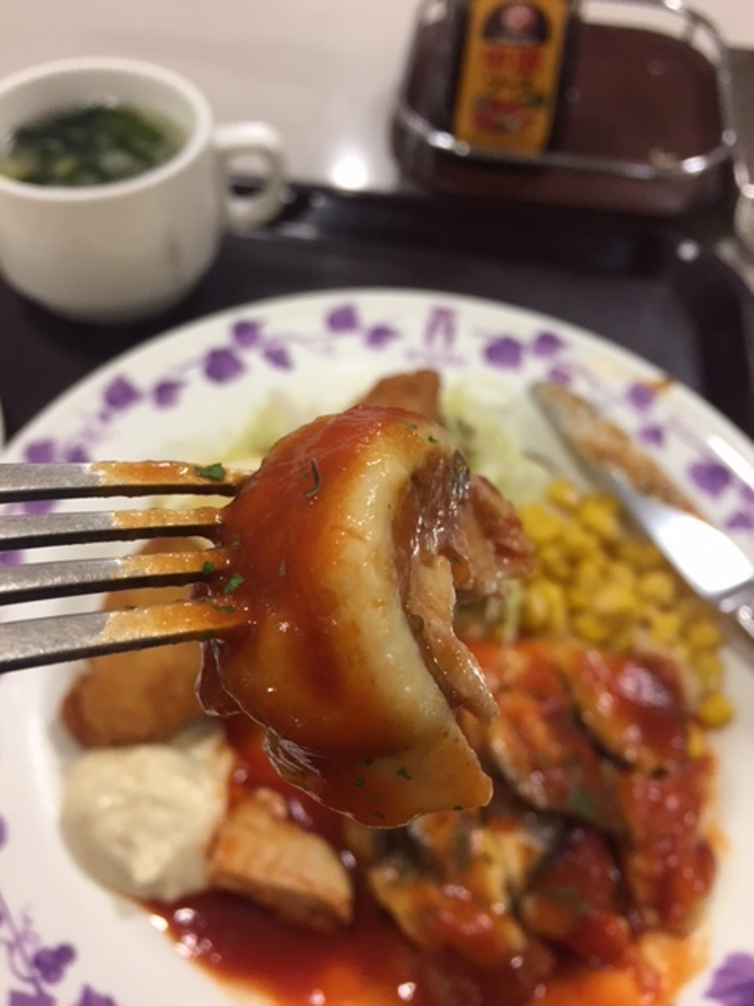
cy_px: 503
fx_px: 842
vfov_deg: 61.7
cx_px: 377
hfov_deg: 48.2
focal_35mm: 29
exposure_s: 1/30
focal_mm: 4.15
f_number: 2.2
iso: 50
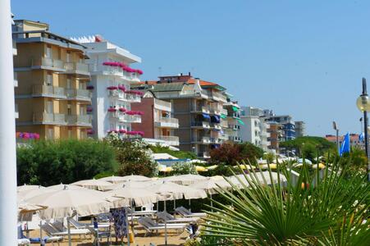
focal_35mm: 82
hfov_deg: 24.6
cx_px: 185
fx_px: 847
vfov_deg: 16.5
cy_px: 123
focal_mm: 55
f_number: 22
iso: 200
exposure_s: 1/100
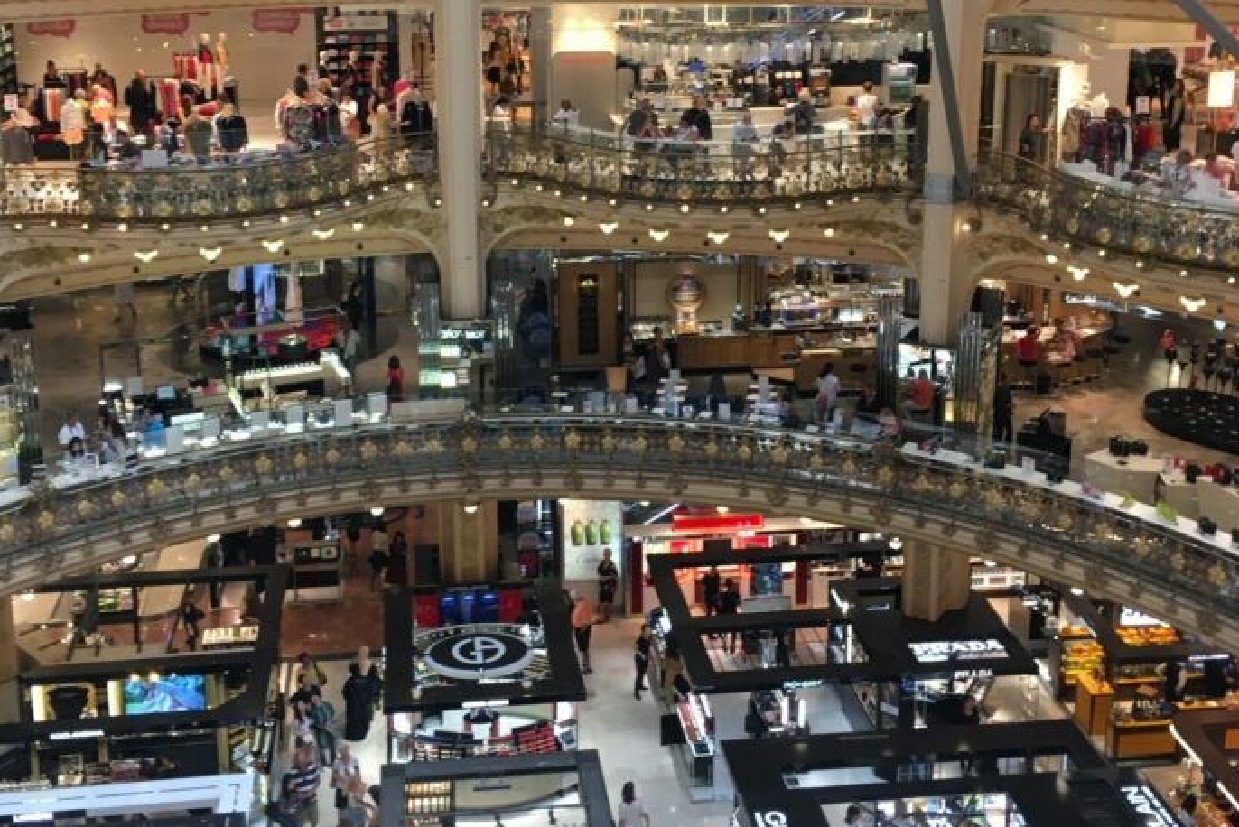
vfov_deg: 29.3
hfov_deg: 43.6
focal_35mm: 45
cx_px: 574
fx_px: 1549
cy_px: 184
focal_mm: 4.15
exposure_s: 1/33
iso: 32
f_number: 2.2
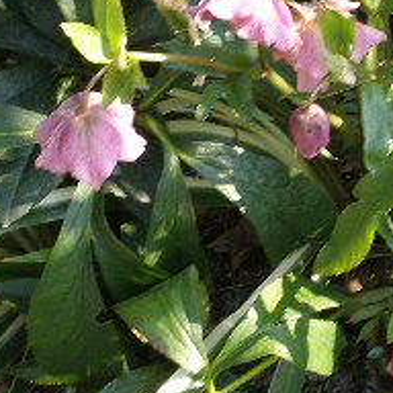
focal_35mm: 109
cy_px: 151
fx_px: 1400
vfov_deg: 16.0
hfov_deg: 15.8
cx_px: 332
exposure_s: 1/60
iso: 64
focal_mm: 6.6
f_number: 3.5
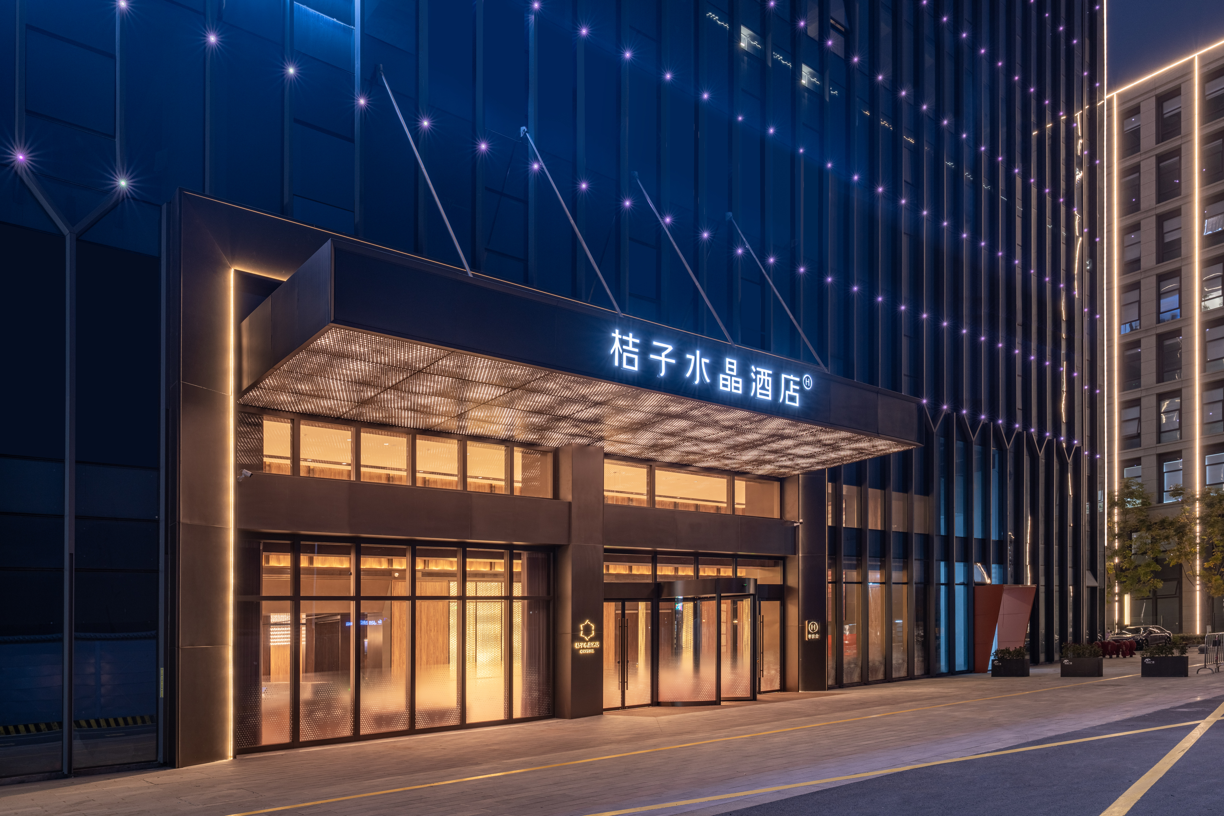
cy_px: 408
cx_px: 612
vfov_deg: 57.2
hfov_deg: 78.6
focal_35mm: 22
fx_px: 748
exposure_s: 1/2.5
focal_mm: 22
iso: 50
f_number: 11
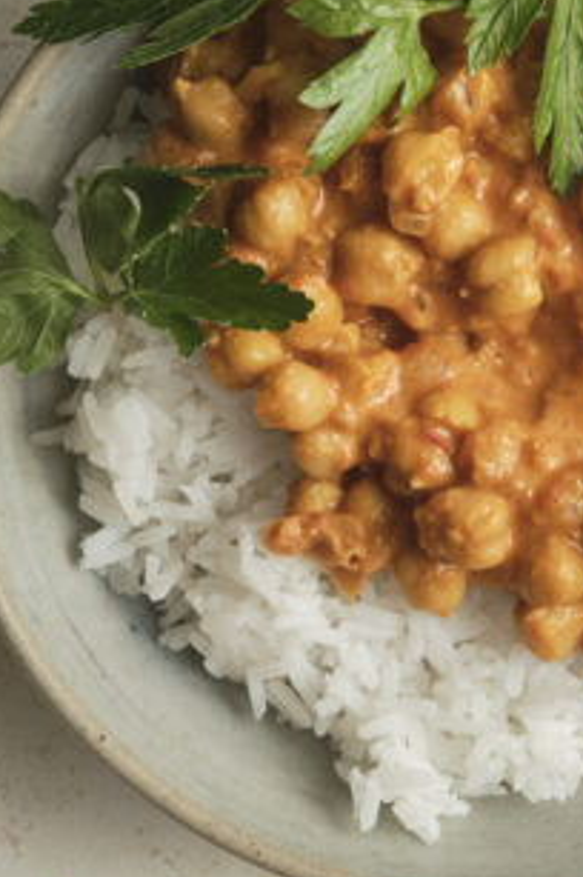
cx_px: 512
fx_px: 4626
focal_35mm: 190
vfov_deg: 10.8
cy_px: 359
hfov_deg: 7.2
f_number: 8
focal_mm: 70
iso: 200
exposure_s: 1/250
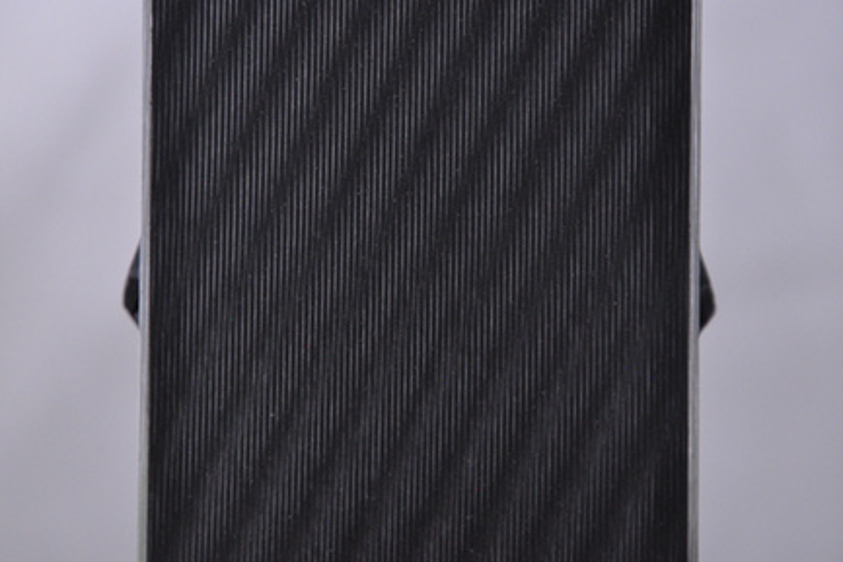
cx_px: 413
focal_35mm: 164
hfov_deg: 12.6
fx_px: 3830
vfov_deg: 8.4
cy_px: 275
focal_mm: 105
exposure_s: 1/125
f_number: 9.5
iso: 3200
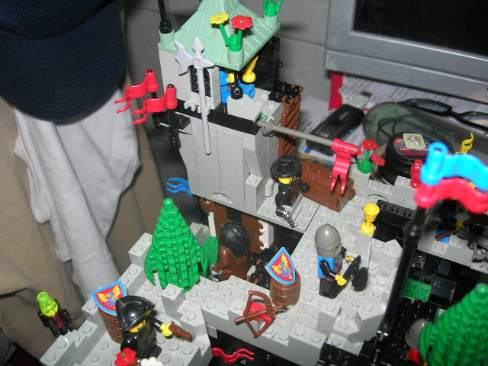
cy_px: 183
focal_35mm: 38
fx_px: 536
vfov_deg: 37.7
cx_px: 244
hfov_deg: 49.0
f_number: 2.8
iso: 64
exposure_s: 1/60.1
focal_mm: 7.8
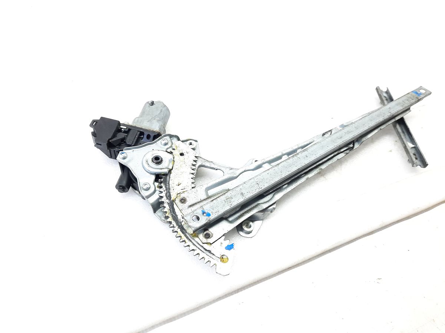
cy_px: 166
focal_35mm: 25
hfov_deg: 69.4
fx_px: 321
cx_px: 222
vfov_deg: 54.9
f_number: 2
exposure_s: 1/50
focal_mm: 4.6
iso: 160
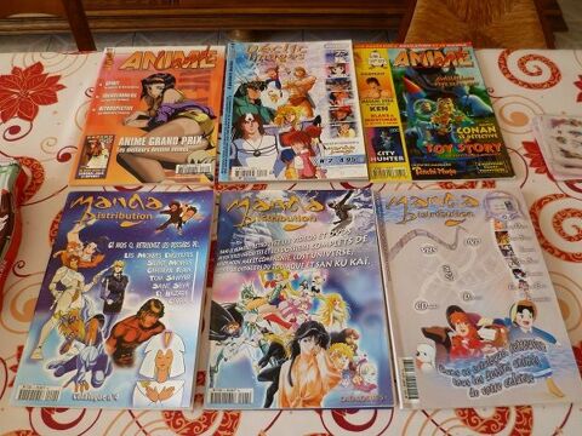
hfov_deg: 60.0
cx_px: 291
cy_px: 218
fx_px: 504
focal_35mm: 30
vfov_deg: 46.8
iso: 80
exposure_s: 1/40
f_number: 2.9
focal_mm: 5.4
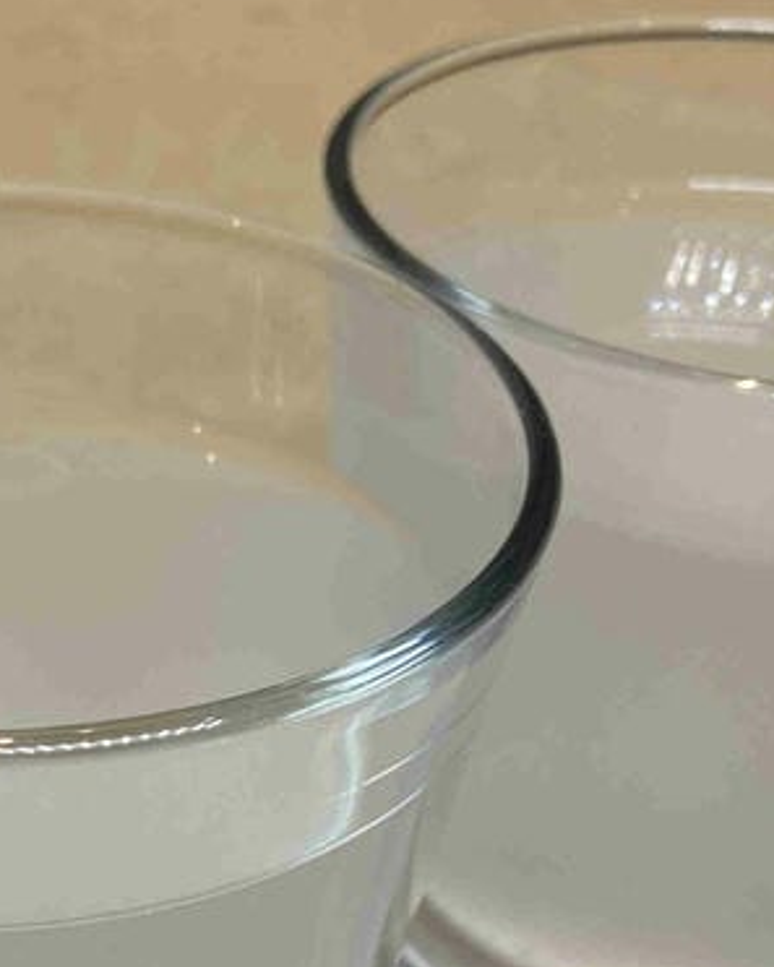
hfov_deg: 18.5
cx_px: 117
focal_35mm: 82
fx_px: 2347
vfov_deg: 22.9
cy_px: 798
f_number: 1.8
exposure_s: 1/293
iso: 32
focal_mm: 4.25
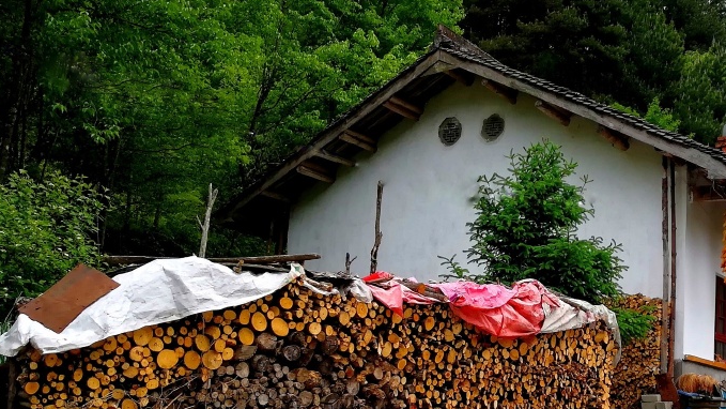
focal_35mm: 52
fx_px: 1001
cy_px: 323
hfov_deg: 39.0
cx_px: 525
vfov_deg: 22.8
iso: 50
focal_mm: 3.83
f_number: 1.8
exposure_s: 1/833
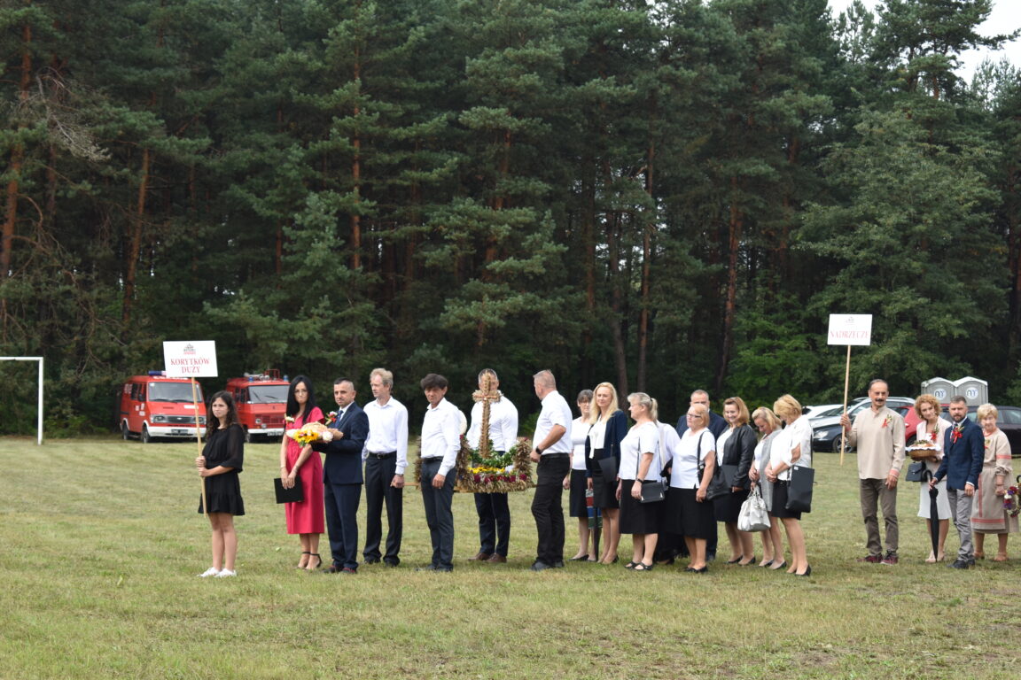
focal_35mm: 82
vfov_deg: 16.6
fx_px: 2340
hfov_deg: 24.6
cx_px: 510
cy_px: 340
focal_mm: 55
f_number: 5.6
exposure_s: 1/250
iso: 200
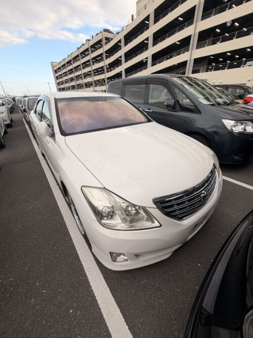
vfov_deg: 102.1
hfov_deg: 85.7
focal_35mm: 14
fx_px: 136
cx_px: 126
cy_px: 169
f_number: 2.2
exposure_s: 1/502
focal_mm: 2.22
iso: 50
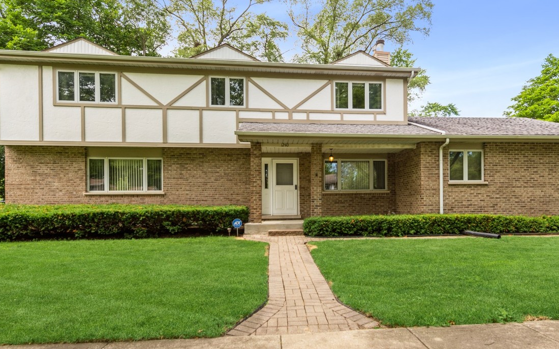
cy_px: 217
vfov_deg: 56.7
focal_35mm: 21
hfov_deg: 81.9
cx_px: 314
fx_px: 320
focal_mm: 14
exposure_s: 1/125
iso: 200
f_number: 8
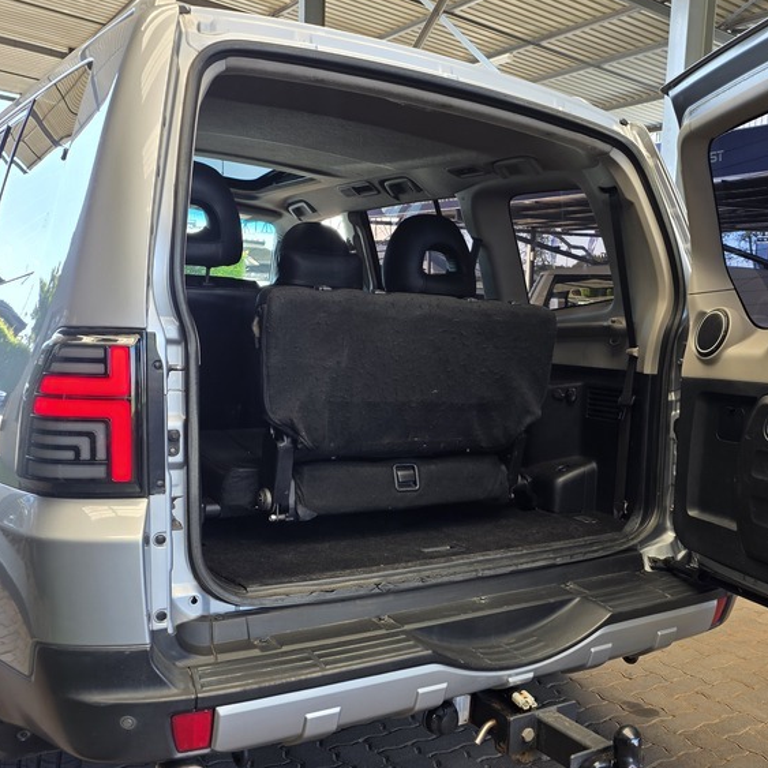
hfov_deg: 43.7
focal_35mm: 37
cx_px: 559
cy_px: 462
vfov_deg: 44.7
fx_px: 929
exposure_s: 1/51.8
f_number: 1.7
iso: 20
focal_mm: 6.25
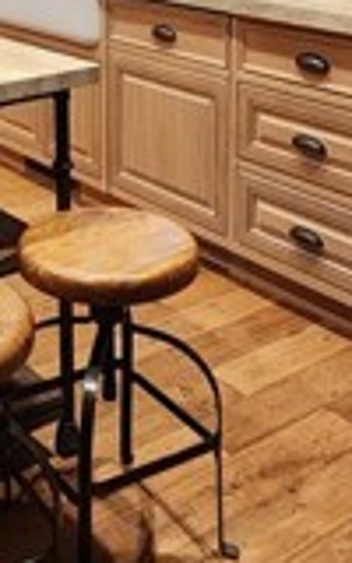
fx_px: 844
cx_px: -4
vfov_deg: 33.3
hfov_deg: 22.6
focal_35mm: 55
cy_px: -21
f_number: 2.2
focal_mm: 2.2
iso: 320
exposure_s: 1/30
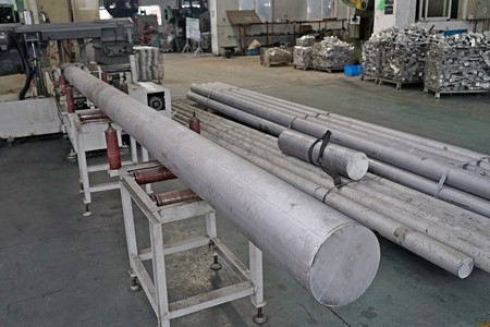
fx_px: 381
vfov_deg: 46.4
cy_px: 164
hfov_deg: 65.5
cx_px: 245
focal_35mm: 28
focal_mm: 28
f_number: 4.5
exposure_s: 1/80
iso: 800
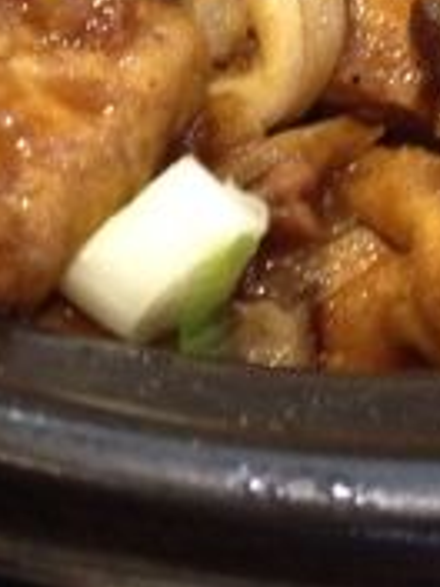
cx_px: 240
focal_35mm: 139
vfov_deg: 13.6
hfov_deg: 10.7
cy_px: -188
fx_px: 2356
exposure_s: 1/20
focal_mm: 4.28
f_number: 2.4
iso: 250
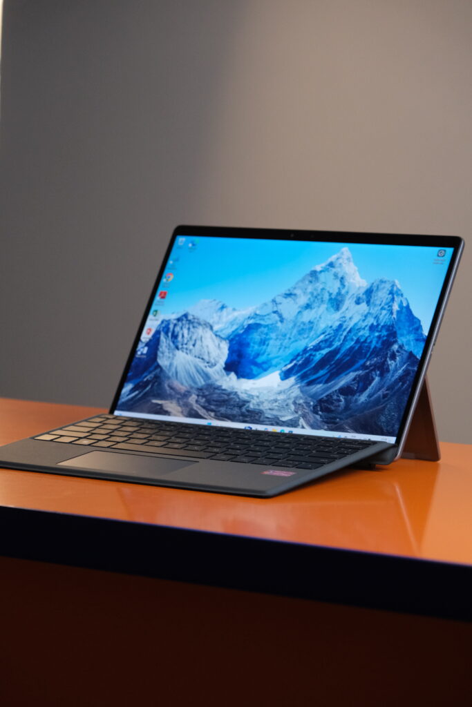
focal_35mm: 120
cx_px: 236
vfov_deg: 17.1
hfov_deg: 11.4
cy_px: 354
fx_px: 2359
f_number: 4
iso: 2000
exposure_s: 1/250
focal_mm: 80
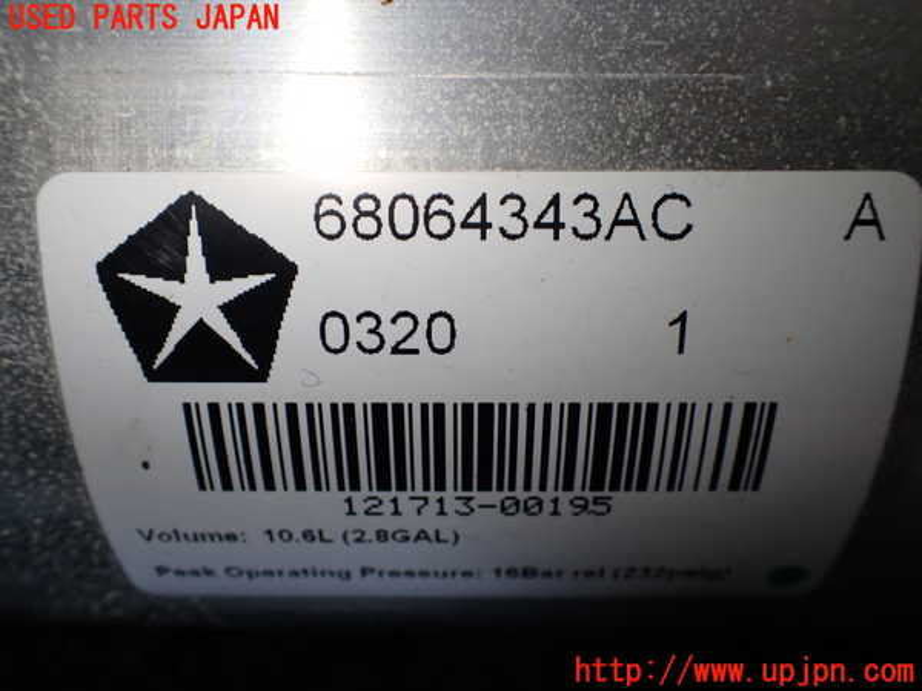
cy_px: 346
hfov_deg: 60.0
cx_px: 461
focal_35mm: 30
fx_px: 799
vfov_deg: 46.8
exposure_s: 1/160
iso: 100
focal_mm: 5.4
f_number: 2.3
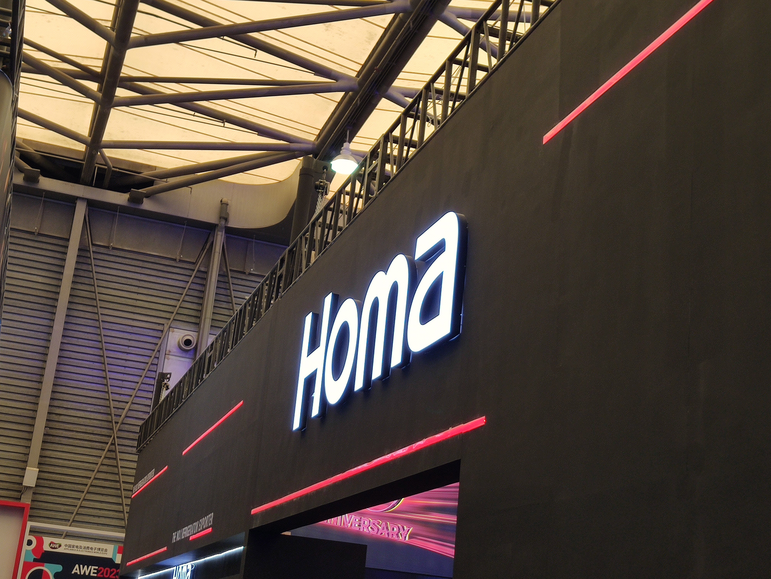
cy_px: 290
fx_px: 1114
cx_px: 386
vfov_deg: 29.1
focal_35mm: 50
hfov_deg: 38.2
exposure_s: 1/100
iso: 124
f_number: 1.75
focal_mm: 4.75
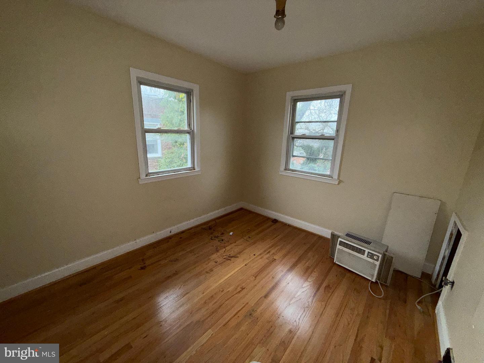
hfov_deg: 102.1
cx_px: 242
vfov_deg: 85.7
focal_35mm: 14
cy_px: 182
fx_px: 196
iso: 80
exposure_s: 1/79
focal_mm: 2.22
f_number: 2.2
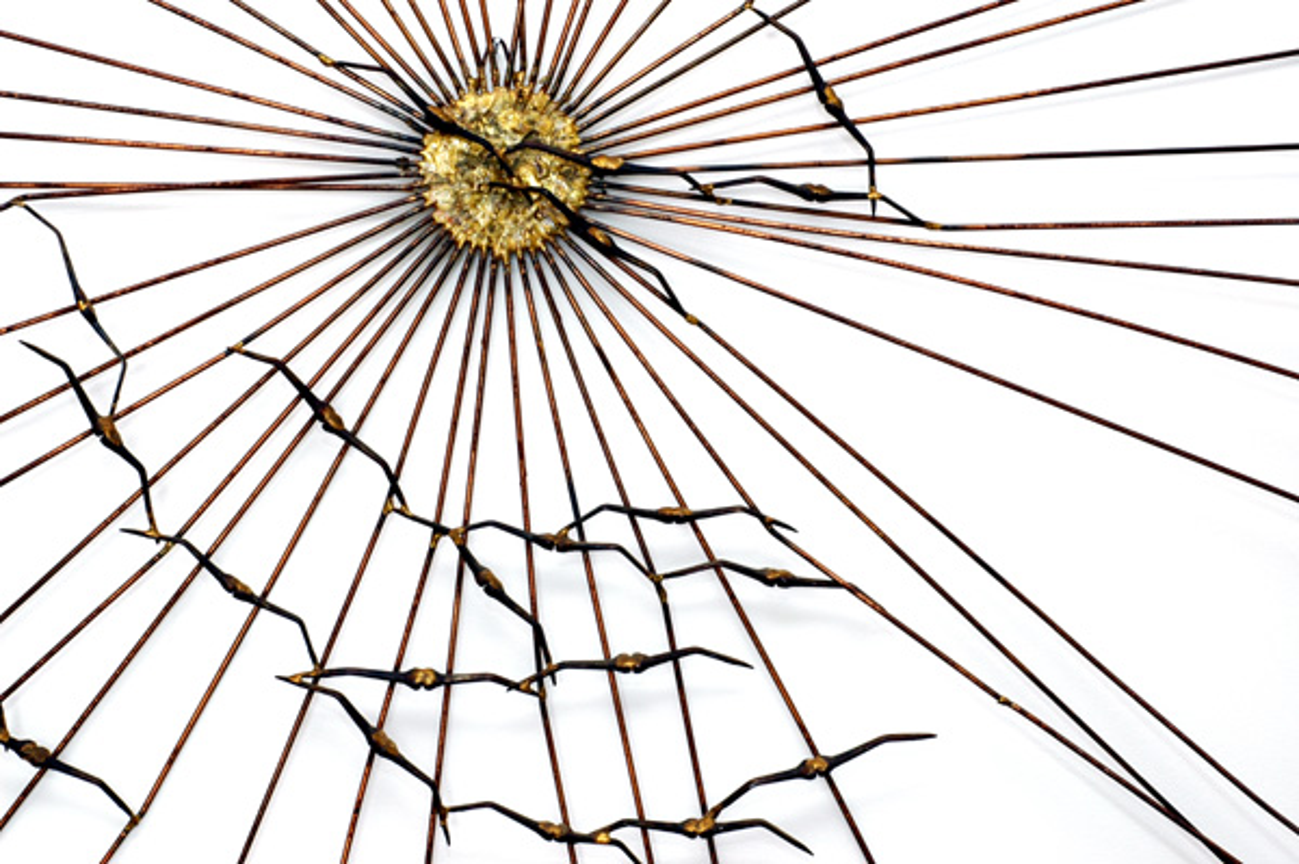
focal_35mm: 75
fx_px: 2704
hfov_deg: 27.0
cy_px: 432
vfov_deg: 18.2
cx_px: 650
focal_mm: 50
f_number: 5.6
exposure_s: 1/3
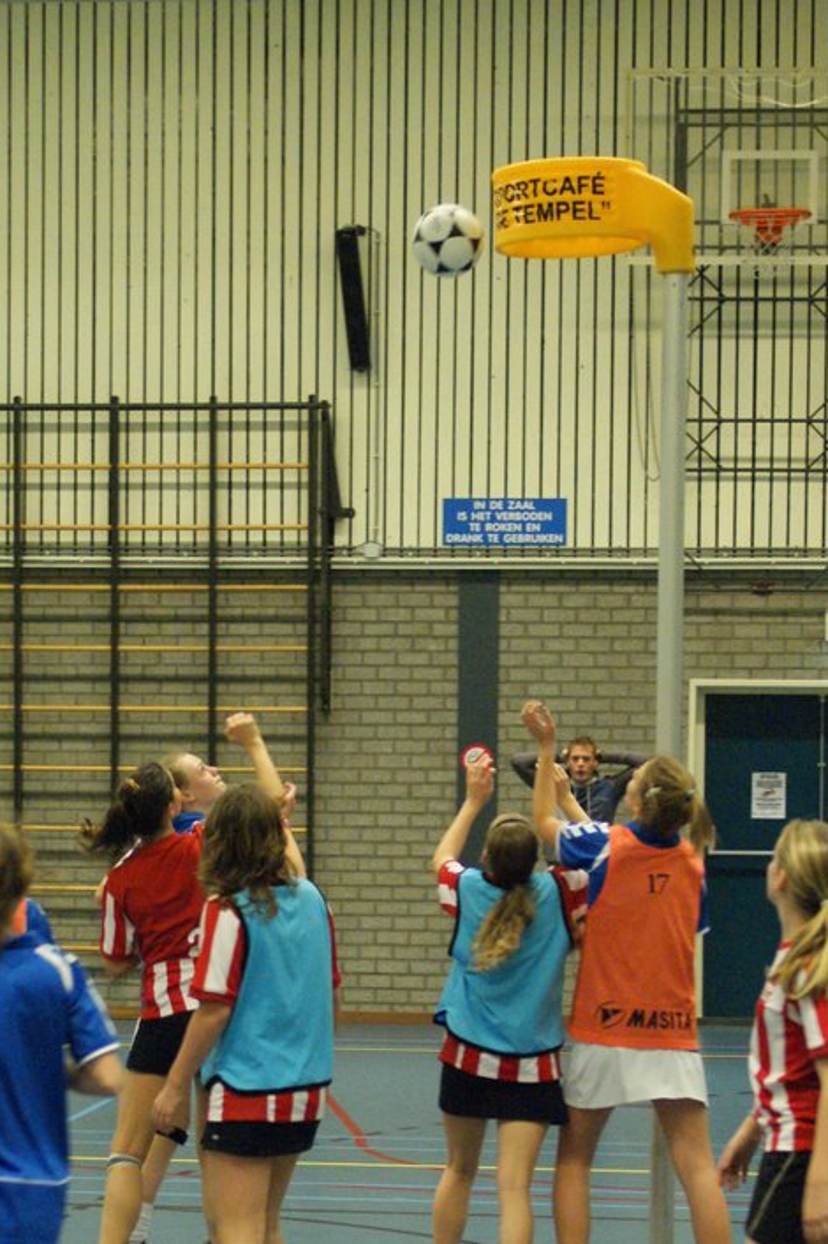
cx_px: 364
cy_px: 832
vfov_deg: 20.0
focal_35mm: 102
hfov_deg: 13.4
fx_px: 3522
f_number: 2.8
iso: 1600
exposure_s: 1/125
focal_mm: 40
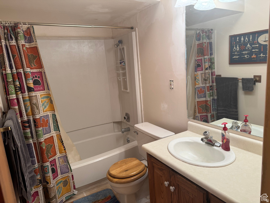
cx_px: 135
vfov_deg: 56.8
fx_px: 187
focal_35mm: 24
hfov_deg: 71.6
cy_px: 102
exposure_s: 1/120
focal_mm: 6.76
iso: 125
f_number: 1.78
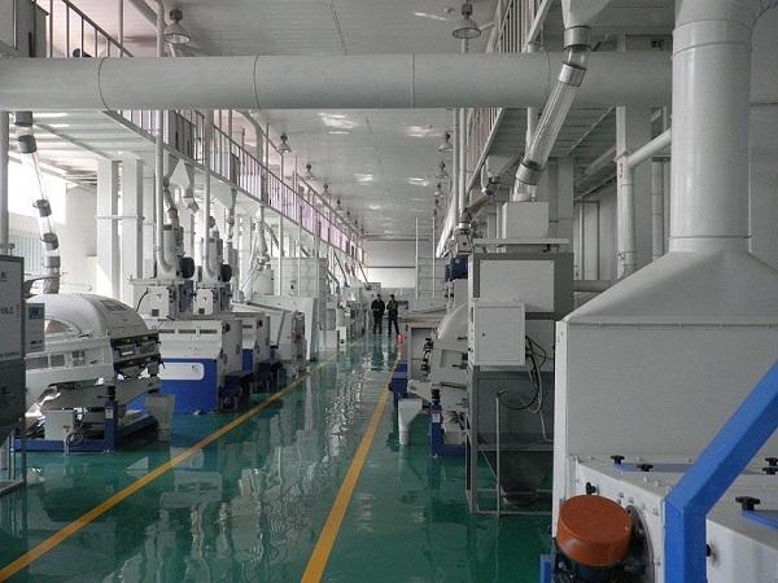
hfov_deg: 56.8
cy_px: 292
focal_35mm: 32
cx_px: 389
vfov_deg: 44.2
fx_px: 719
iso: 250
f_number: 3.7
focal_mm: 5.9
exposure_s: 1/160
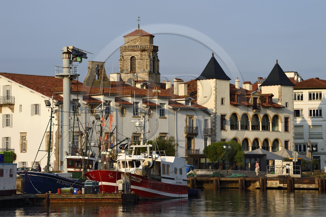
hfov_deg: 15.8
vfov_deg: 10.5
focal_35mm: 130
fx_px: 1177
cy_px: 108
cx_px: 163
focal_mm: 130
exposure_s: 1/320
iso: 200
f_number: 9
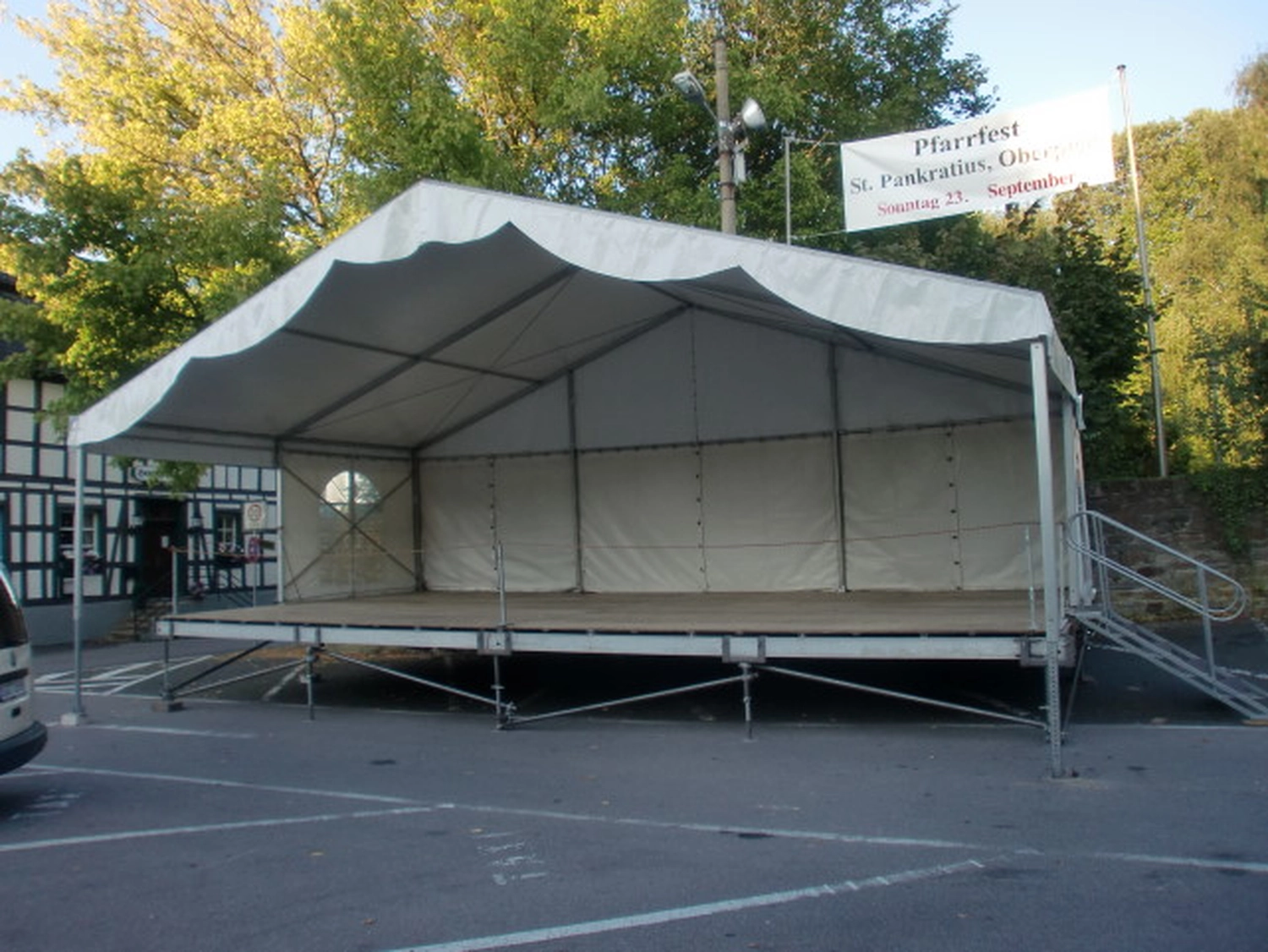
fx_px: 953
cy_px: 476
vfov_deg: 53.1
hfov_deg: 67.3
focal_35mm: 26
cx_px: 634
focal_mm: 4.65
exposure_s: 1/200
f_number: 2.6
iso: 64
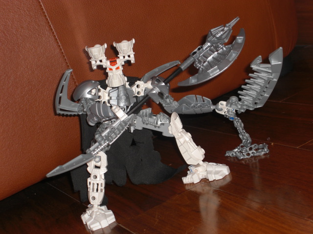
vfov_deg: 18.4
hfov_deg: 24.4
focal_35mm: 80
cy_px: 117
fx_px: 723
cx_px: 156
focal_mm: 16.6
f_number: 4.4
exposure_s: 1/60
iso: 100
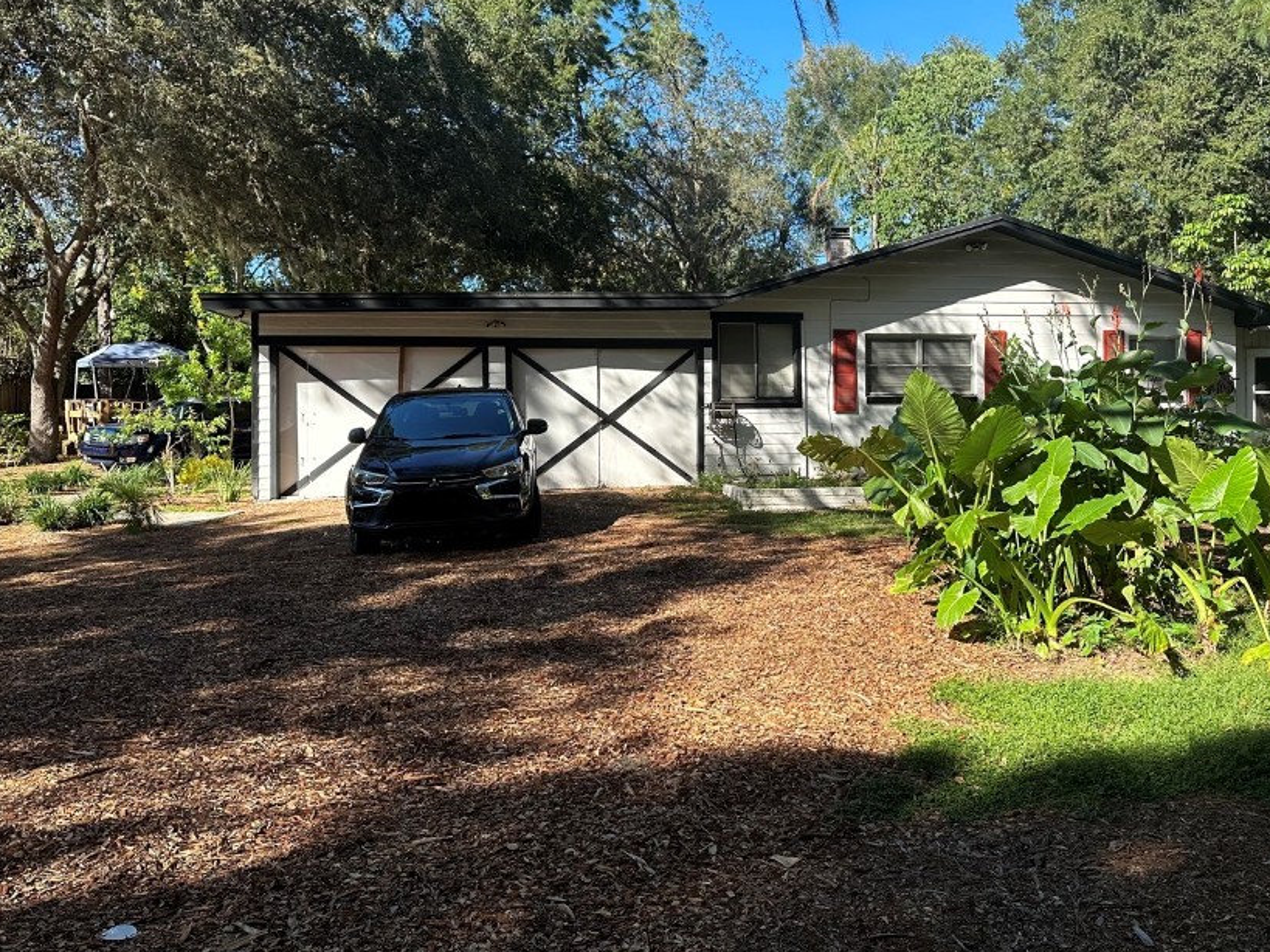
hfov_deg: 59.2
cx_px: 791
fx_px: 1100
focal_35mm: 30
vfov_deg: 46.6
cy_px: 392
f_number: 1.78
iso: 80
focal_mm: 6.86
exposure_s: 1/1433
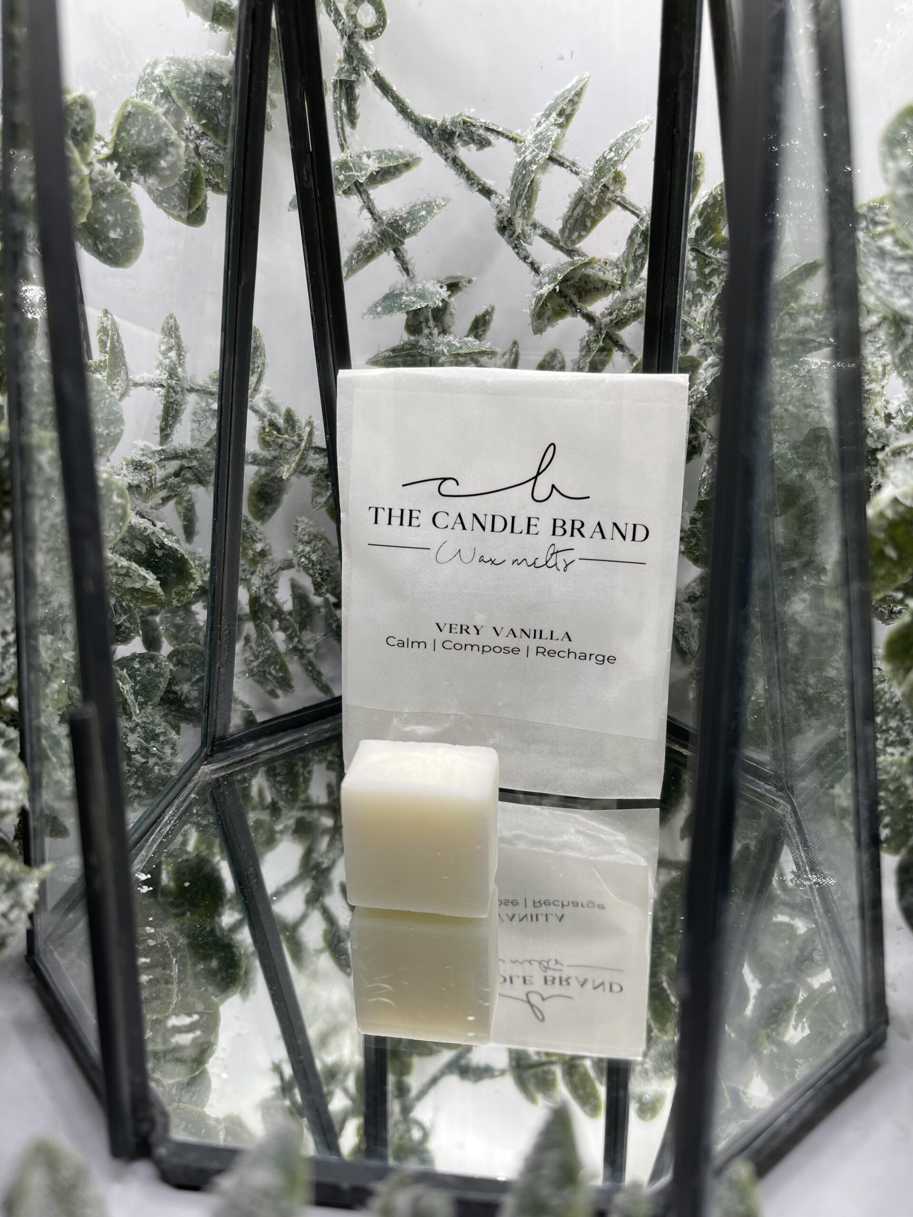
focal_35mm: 26
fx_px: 914
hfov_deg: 53.1
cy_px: 608
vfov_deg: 67.3
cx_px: 456
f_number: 1.6
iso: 32
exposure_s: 1/121
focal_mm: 5.1
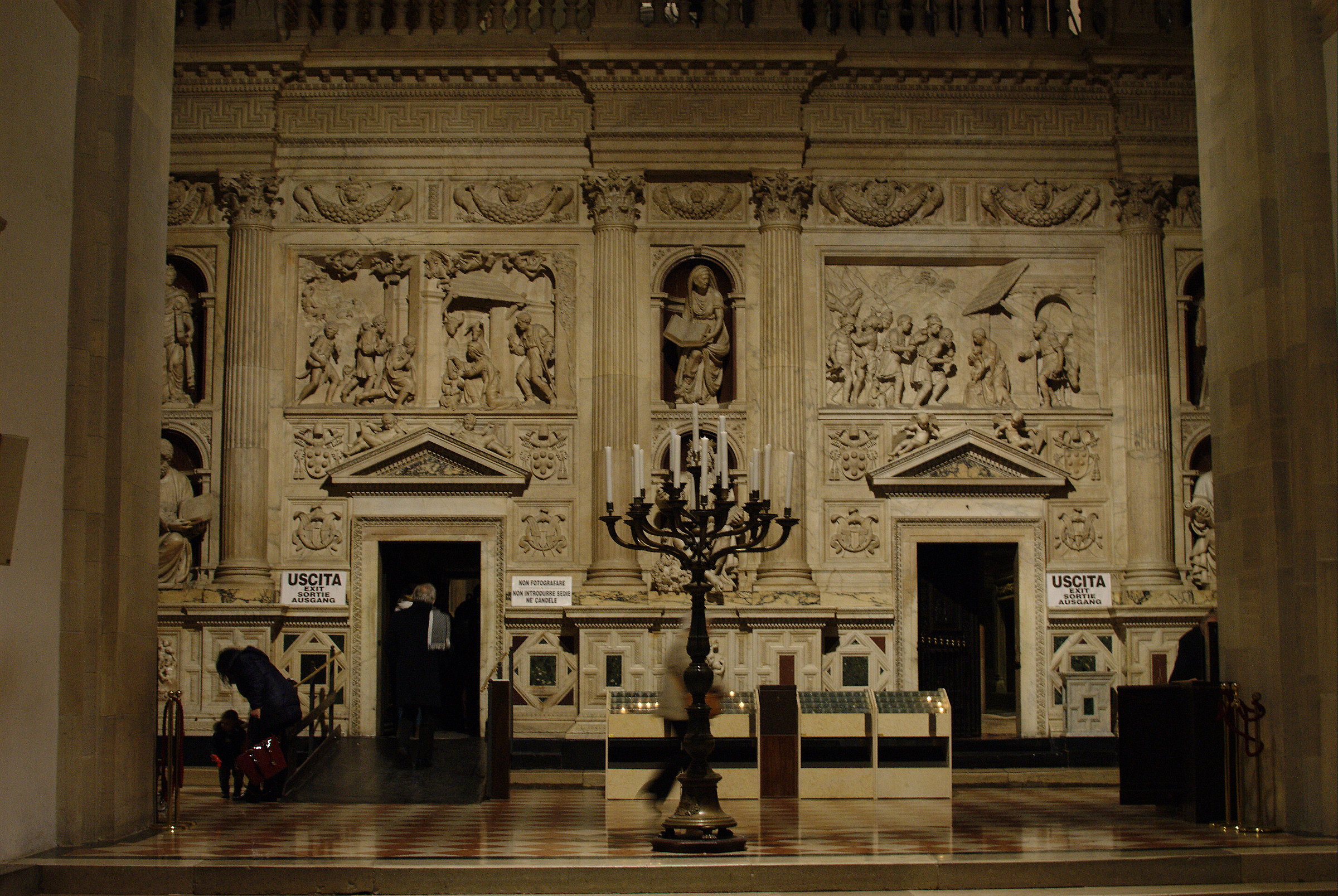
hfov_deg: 37.8
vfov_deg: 25.8
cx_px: 669
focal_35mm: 52
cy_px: 448
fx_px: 1954
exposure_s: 1/10
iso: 640
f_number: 5.6
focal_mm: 35
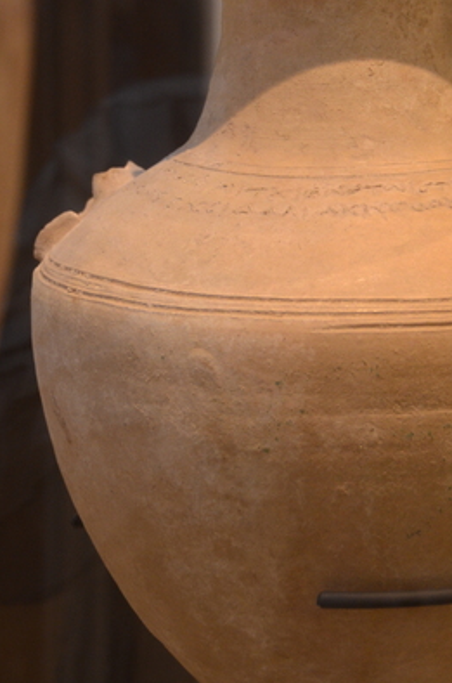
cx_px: 358
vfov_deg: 22.3
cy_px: 227
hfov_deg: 14.9
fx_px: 1721
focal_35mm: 91
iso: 1000
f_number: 4.5
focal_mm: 36
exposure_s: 1/80
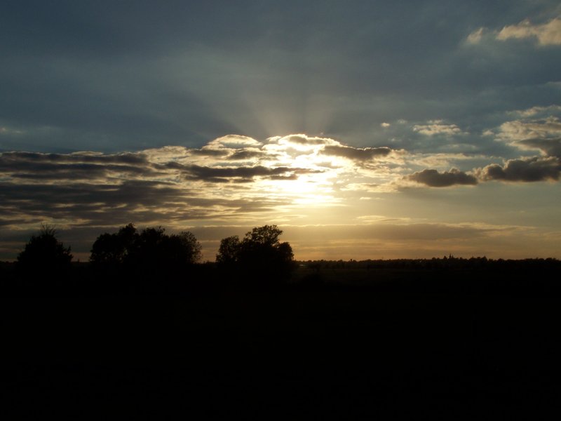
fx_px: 794
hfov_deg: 38.9
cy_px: 210
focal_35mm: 49
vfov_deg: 29.7
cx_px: 280
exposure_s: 1/640
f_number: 8
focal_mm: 8.1
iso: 64
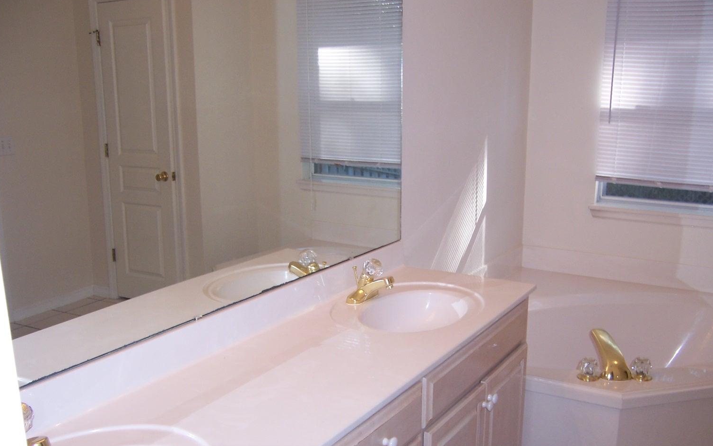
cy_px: 264
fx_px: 700
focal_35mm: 36
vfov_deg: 35.2
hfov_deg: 54.0
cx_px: 364
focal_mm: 5.5
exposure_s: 1/60
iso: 80
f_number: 2.8
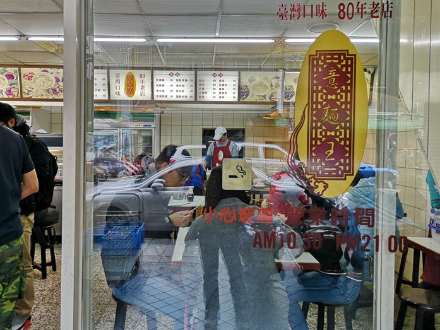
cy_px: 152
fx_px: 394
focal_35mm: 31
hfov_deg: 58.2
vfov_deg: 45.4
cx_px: 199
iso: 100
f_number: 1.8
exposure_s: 1/100
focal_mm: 3.95
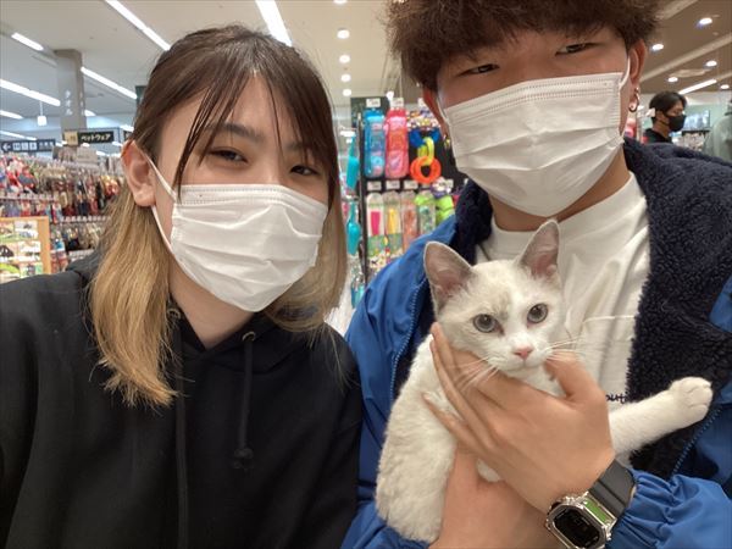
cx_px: 366
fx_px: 656
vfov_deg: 45.4
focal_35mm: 31
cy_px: 274
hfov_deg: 58.4
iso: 100
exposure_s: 1/50
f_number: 2.4
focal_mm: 3.3
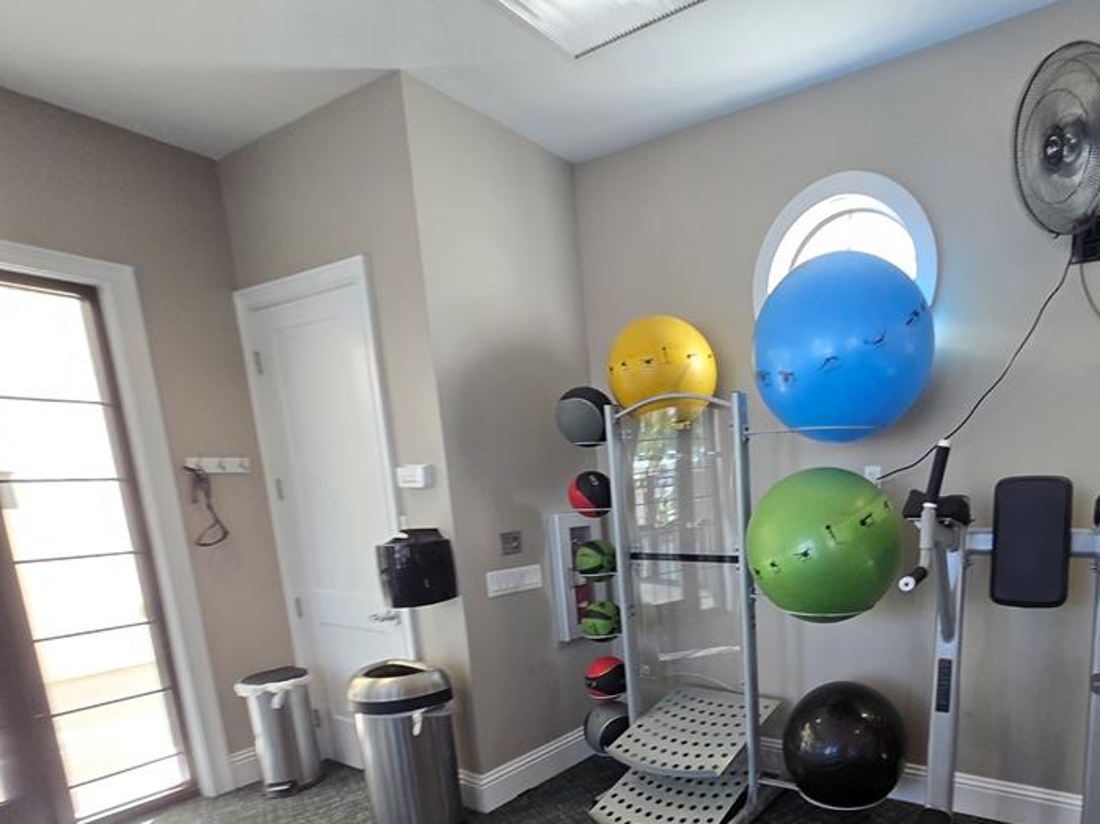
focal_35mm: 19
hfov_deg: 80.0
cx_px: 786
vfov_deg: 65.6
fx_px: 603
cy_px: 589
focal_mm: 1.7
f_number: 2.2
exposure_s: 1/60
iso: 160
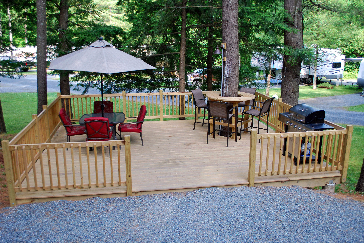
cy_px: 122
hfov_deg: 57.2
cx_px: 182
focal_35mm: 33
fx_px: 334
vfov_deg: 40.1
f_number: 4.5
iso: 200
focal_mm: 22
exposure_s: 1/80
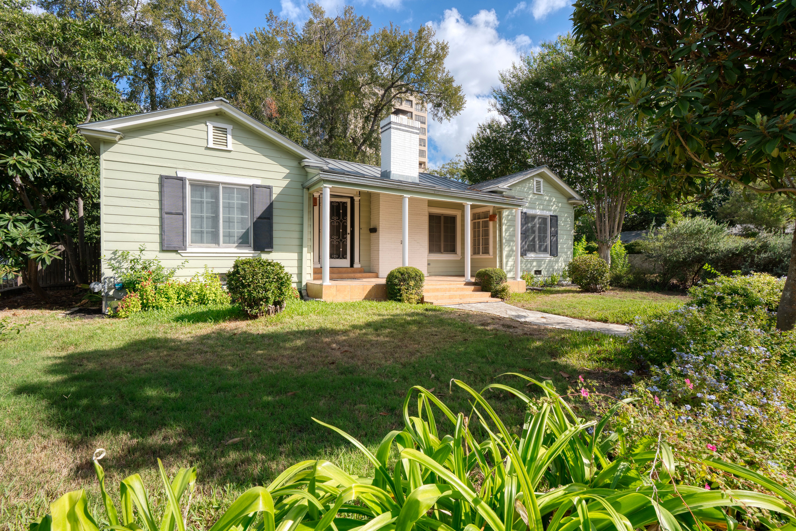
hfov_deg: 96.7
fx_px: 354
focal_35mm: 16
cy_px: 266
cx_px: 398
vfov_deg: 73.8
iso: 100
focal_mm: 16
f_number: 11
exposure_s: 1/30
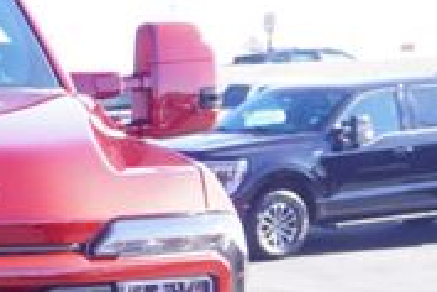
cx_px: -309
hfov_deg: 15.8
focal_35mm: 114
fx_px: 1381
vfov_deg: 11.7
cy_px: 396
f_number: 5.6
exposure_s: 1/80
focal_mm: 21
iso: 100
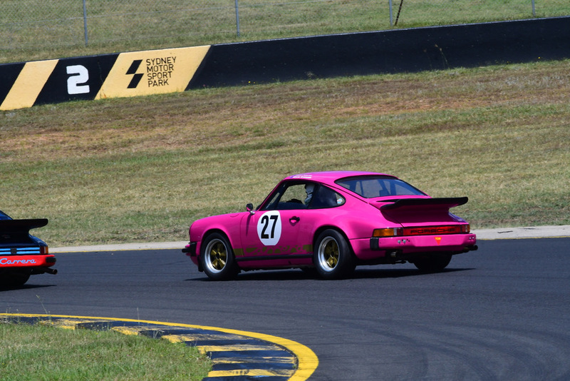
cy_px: 190
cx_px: 285
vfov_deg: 3.4
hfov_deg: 5.1
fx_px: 6414
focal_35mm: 405
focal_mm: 270
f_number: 16
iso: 500
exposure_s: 1/640
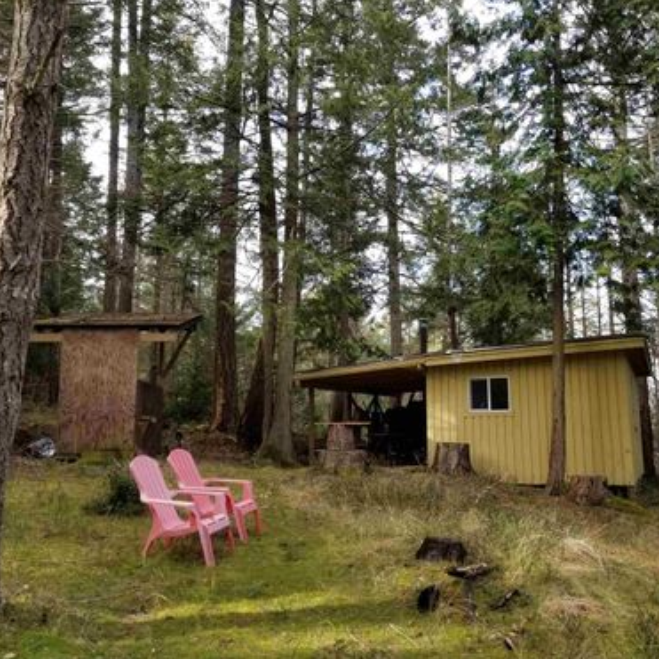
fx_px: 668
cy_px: 331
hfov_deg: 52.0
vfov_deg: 52.5
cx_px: 409
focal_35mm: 31
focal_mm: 4.25
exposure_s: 1/278
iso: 50
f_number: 1.7
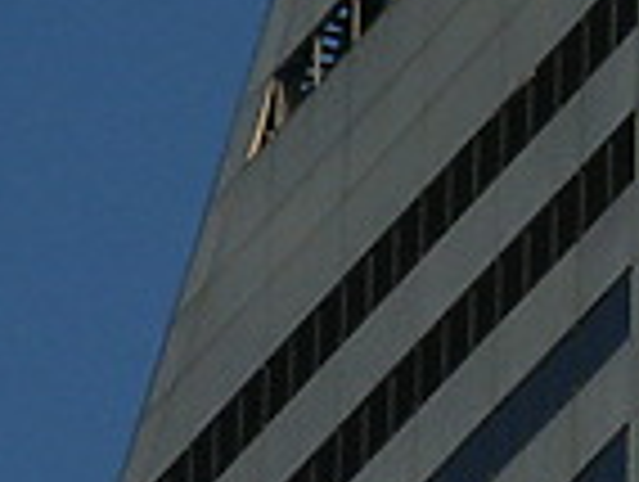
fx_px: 15662
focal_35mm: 847
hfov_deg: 2.3
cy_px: -137
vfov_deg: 1.8
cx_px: 1120
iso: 64
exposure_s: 1/350
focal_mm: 27.34
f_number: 8
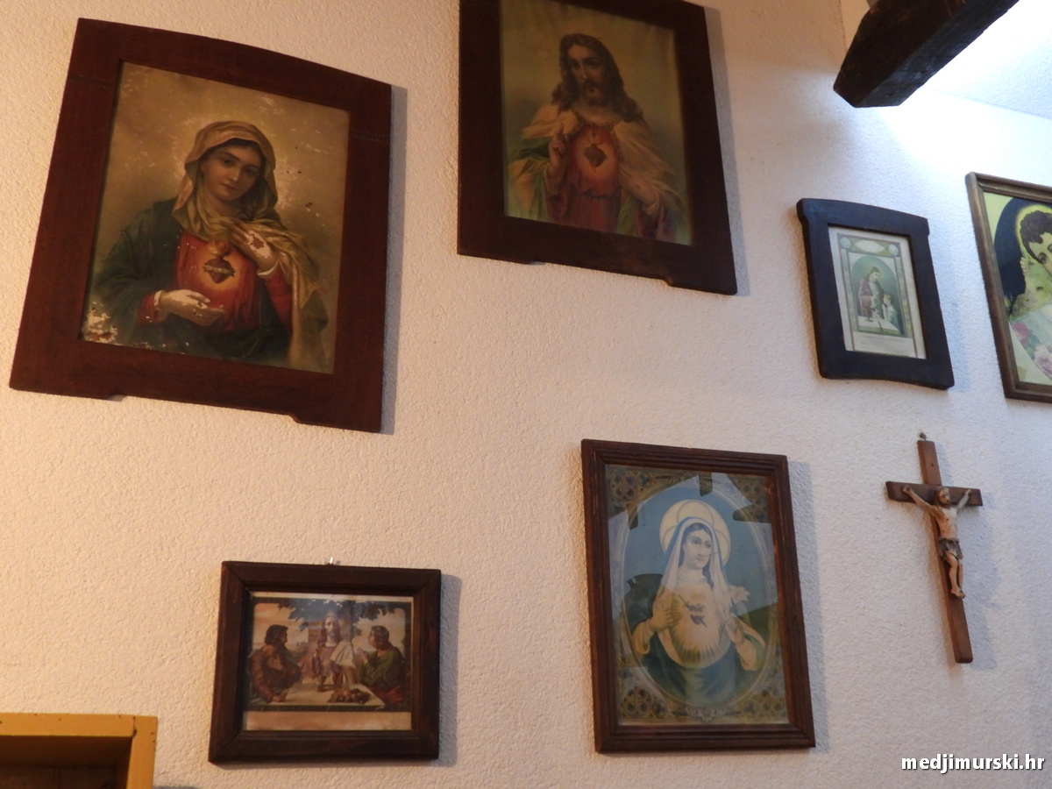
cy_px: 394
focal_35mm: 38
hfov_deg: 49.0
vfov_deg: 37.7
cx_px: 526
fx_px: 1155
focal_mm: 6.8
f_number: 3.2
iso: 400
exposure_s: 1/10
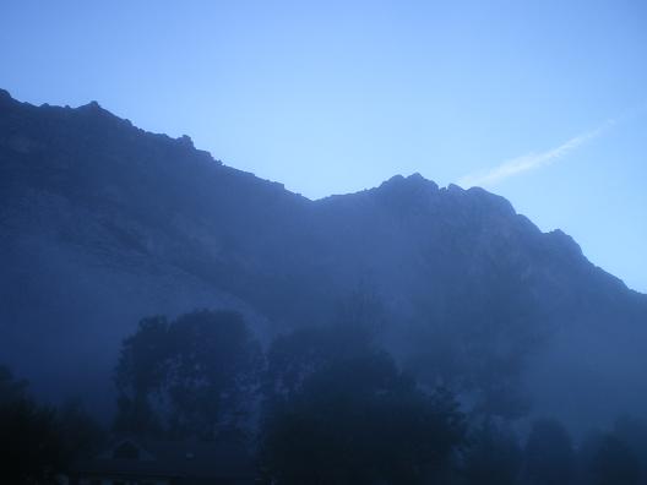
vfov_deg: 37.7
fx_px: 710
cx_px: 324
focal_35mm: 38
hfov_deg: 49.0
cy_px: 242
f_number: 3.1
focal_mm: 6.3
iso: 64
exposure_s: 1/400
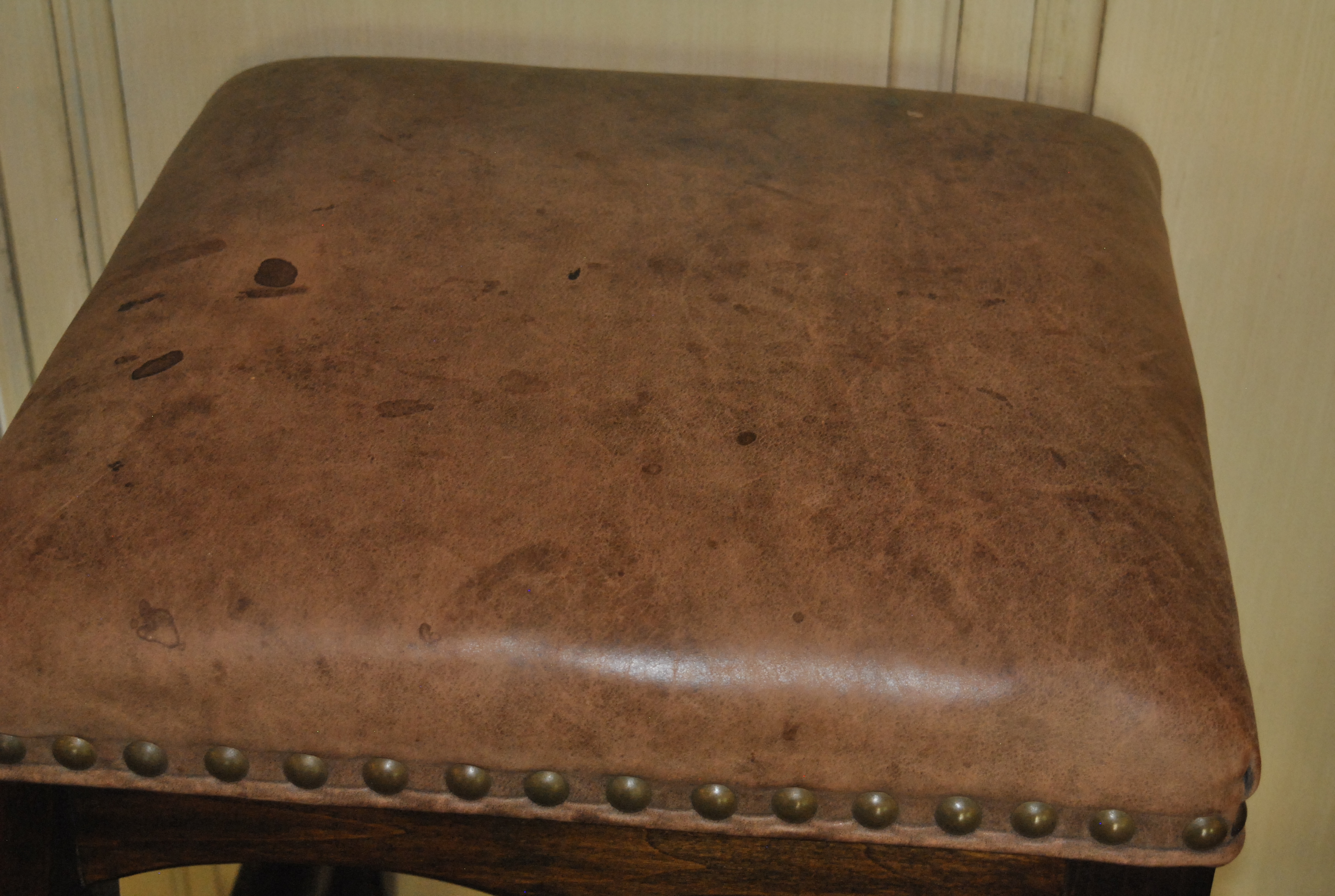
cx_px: 668
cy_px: 448
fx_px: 2341
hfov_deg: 31.8
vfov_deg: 21.7
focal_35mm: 63
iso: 800
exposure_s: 1/25
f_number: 5
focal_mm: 42
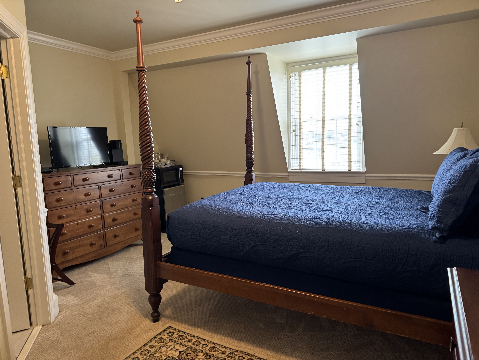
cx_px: 240
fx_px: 332
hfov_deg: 71.6
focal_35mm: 24
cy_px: 180
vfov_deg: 56.8
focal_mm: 6.76
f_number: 1.78
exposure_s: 1/60
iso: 500
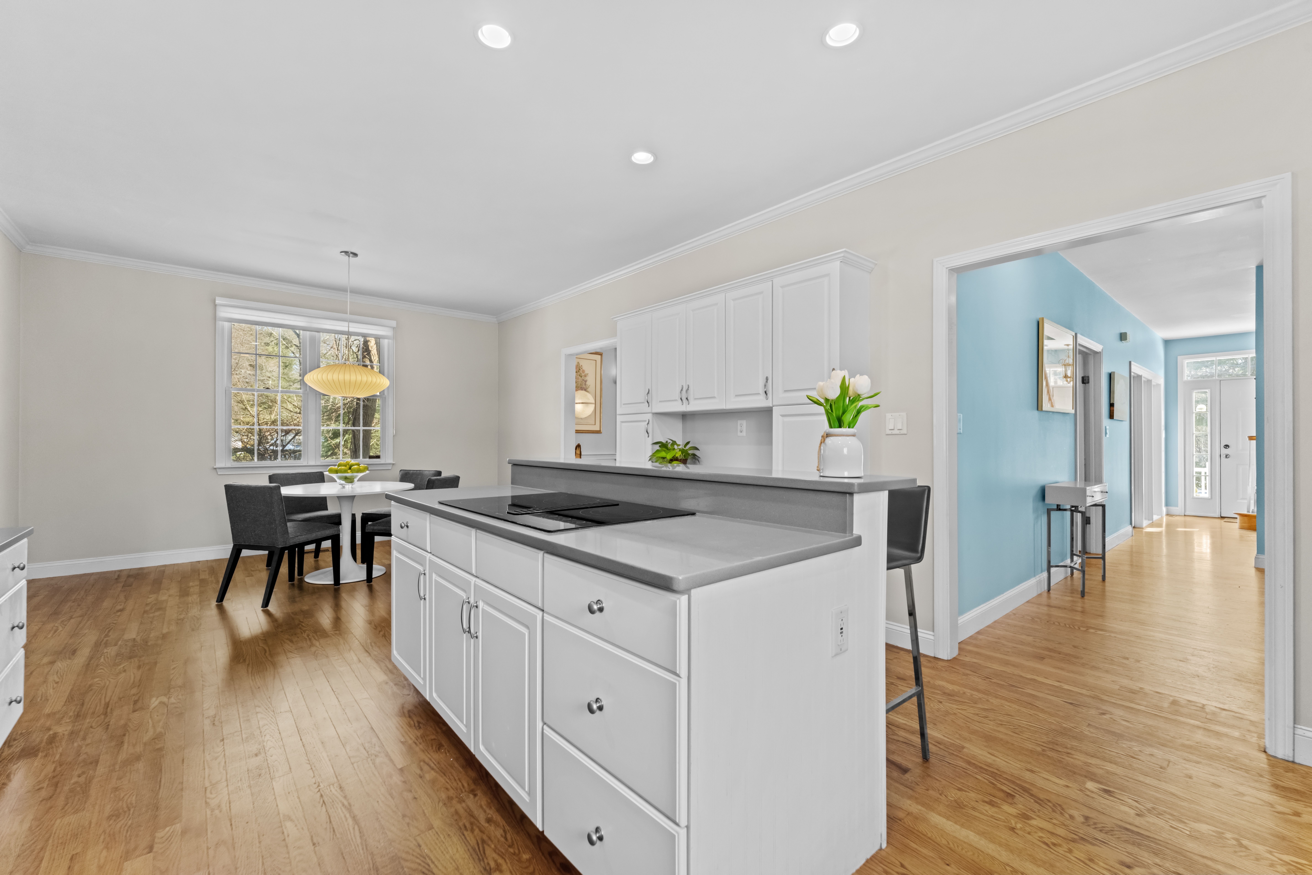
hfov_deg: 100.8
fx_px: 543
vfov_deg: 77.7
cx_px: 656
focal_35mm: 15
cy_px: 438
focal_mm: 14.9
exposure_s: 1/8
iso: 1600
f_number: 11
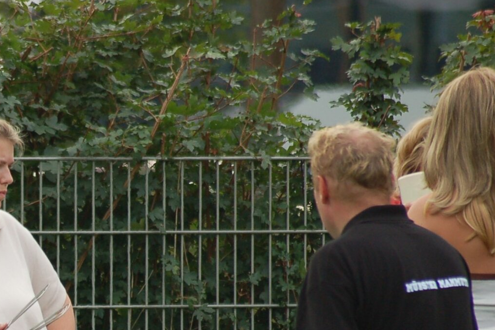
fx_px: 9774
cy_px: 327
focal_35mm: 711
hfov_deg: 2.9
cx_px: -32
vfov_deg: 1.9
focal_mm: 220
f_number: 5.3
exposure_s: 1/500
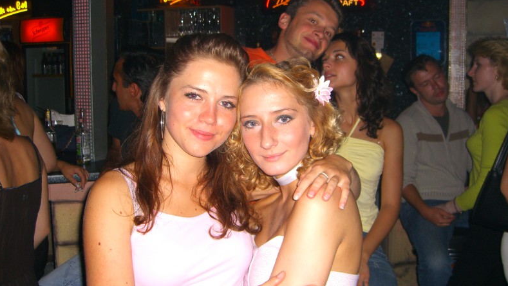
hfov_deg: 48.4
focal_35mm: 42
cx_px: 256
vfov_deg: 28.3
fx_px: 566
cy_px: 129
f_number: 2.8
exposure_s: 1/60
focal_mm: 7.9
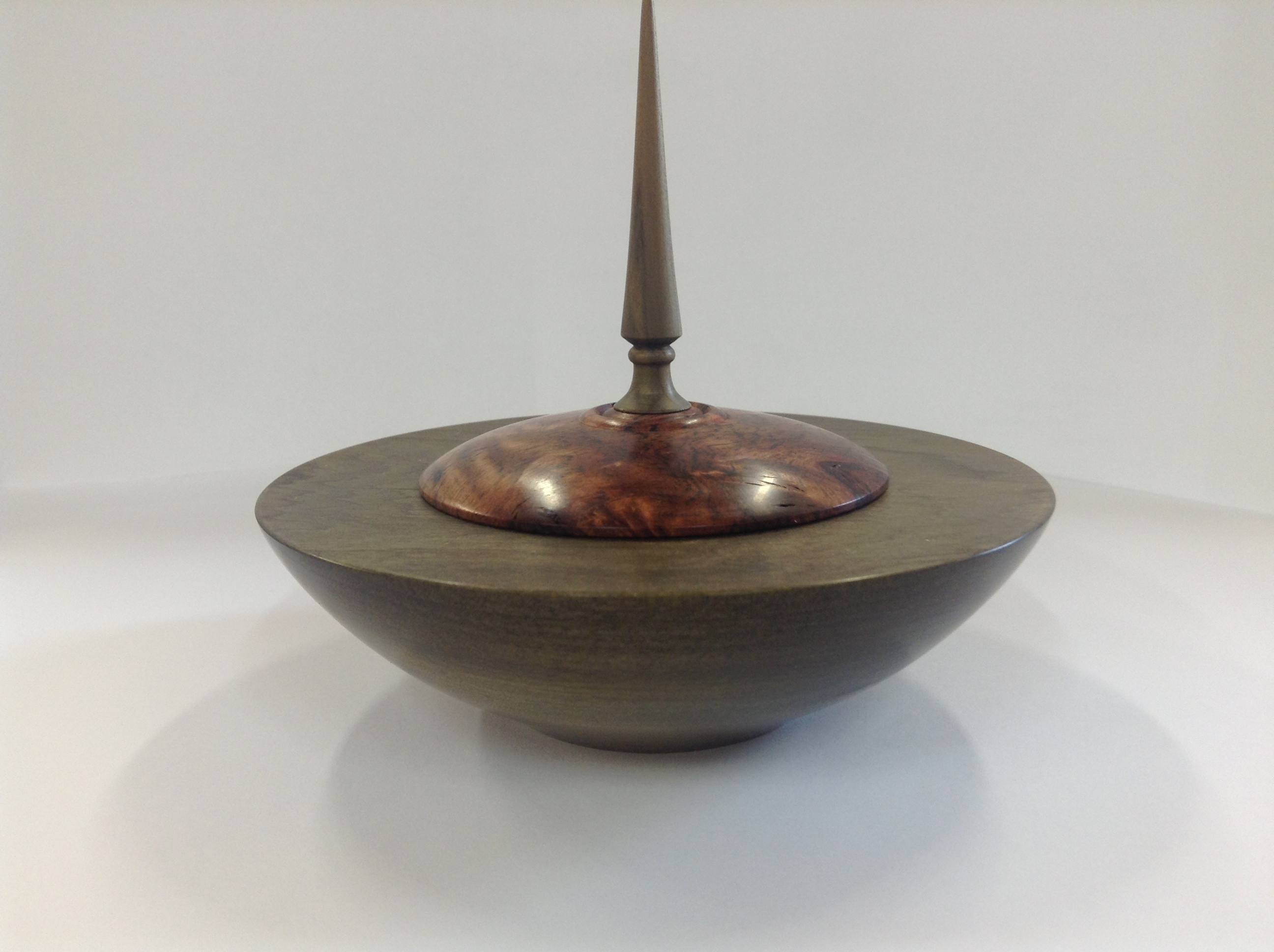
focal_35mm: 33
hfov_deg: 55.4
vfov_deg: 42.8
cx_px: 637
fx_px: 1213
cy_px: 476
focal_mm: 3.3
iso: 32
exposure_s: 1/25
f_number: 2.4
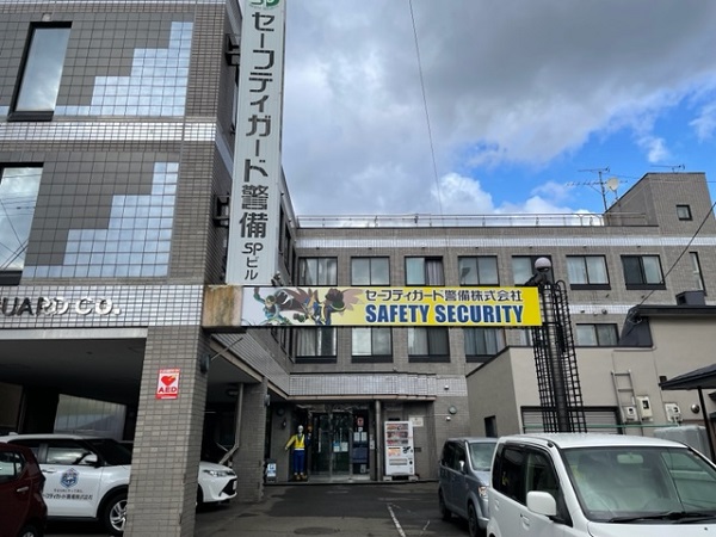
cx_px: 358
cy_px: 268
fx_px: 538
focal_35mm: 26
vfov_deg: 53.1
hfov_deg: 67.3
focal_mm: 4.2
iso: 32
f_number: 1.6
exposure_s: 1/2959
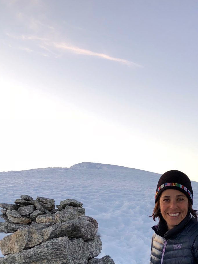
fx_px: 419
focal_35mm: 55
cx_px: 149
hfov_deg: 26.2
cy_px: 247
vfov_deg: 32.8
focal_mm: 4
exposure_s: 1/120
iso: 32
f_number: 1.8
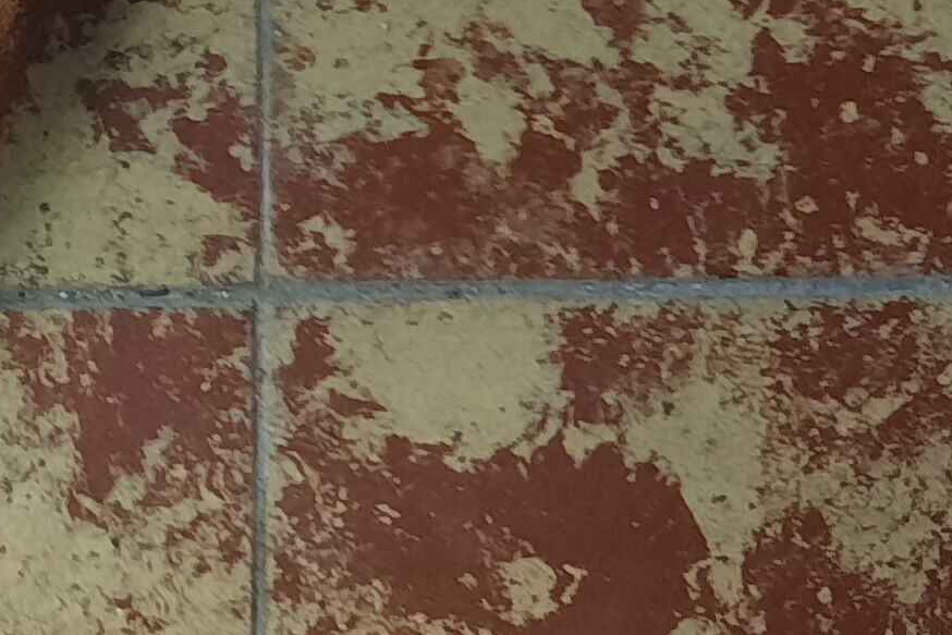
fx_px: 3147
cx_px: -985
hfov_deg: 14.2
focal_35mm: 119
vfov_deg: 10.8
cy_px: -499
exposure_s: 1/50
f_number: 2
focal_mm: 4.6
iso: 320
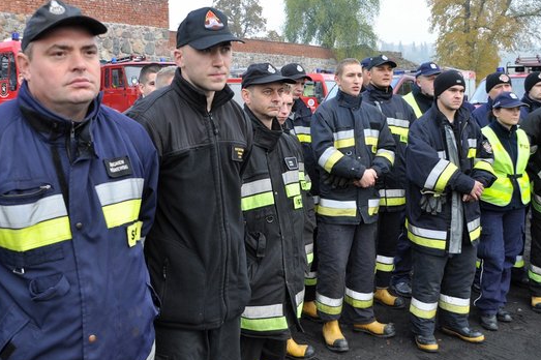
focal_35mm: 41
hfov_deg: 47.1
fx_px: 616
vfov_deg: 32.5
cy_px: 149
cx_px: 210
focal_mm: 22
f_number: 5.6
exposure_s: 1/125
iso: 400
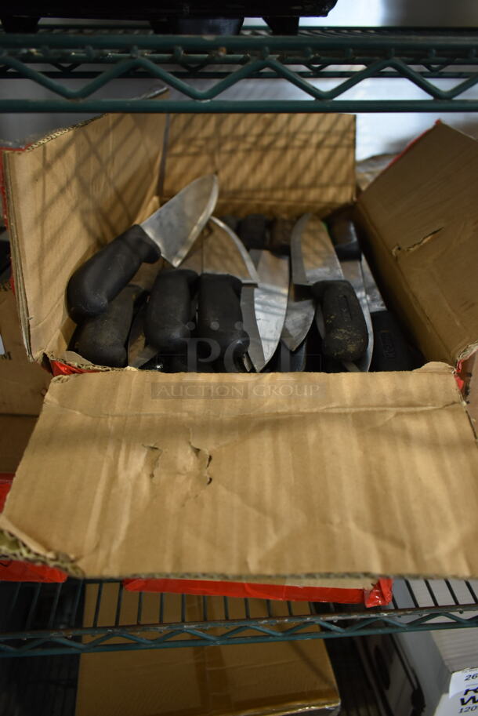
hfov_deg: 48.0
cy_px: 358
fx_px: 537
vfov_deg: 67.3
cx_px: 239
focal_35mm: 27
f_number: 3.5
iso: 560
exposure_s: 1/30
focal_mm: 18
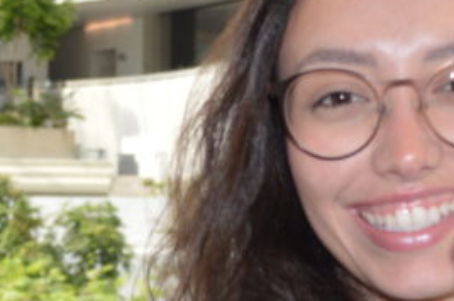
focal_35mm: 149
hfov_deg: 13.8
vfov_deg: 9.0
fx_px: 1877
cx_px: 137
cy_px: 403
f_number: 4.2
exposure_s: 1/125
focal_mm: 26
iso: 125
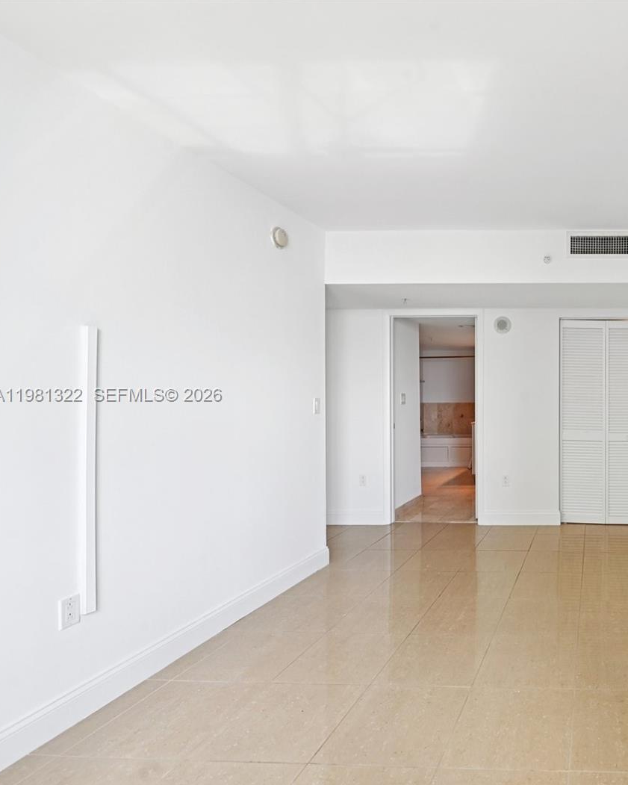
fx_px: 465
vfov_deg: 80.4
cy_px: 396
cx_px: 586
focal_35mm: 20
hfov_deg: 56.7
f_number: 8
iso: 100
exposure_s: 1/15
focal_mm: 14
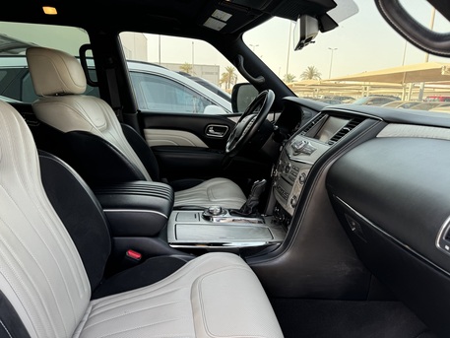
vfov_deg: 56.8
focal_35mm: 24
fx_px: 312
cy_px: 169
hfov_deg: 71.6
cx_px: 225
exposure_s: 1/204
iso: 64
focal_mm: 6.76
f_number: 1.78
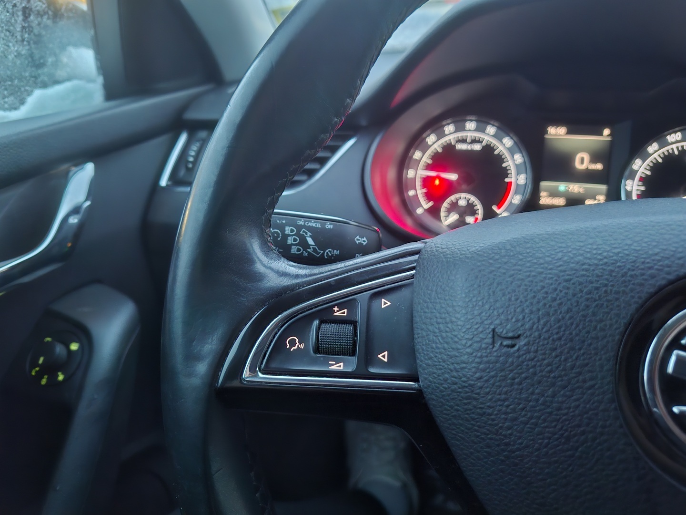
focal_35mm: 23
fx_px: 456
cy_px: 258
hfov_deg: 73.9
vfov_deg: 58.9
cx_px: 343
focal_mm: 5.54
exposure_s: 1/11
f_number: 1.8
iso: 1250
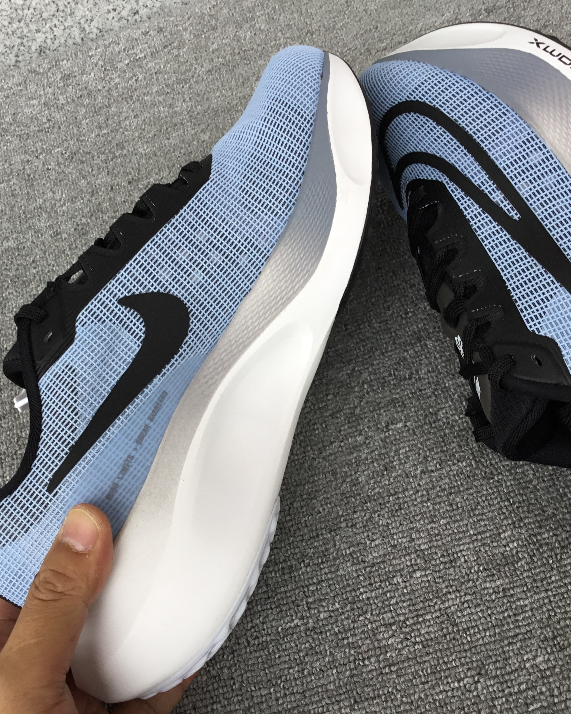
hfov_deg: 36.4
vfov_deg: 44.8
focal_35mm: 41
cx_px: 231
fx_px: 866
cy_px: 356
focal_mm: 3.3
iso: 25
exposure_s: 1/50
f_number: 2.4
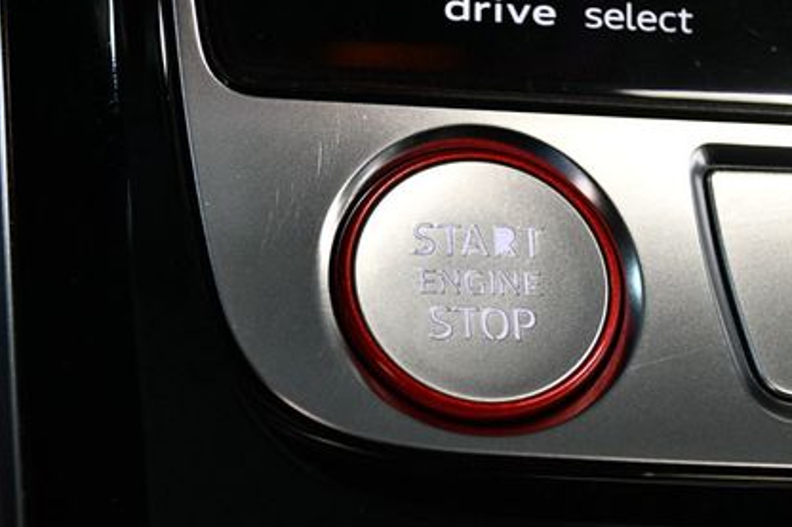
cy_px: 264
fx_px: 1759
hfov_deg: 25.4
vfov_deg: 17.0
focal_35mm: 80
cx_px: 444
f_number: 5
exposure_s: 1/80
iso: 3200
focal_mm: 35
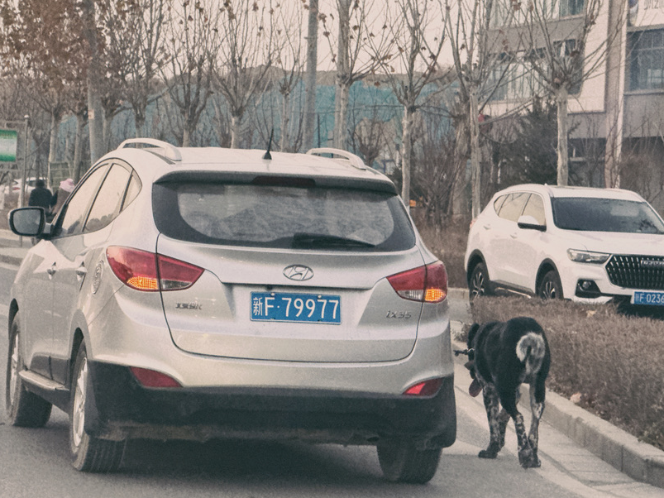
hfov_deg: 12.9
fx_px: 2934
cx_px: 302
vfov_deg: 9.7
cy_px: 300
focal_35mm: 153
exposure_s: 1/89
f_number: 2.8
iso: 400
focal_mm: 15.66
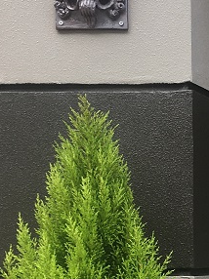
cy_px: 214
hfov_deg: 12.2
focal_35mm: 114
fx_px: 919
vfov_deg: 17.2
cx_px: 345
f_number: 2.2
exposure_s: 1/217
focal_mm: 4.15
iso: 25
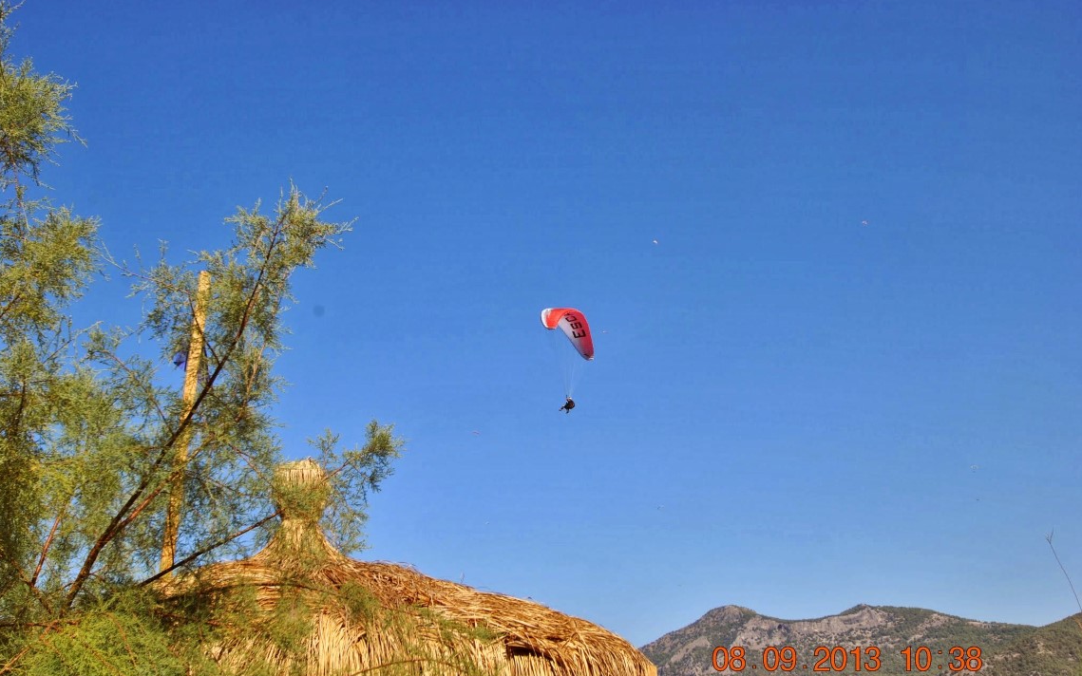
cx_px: 541
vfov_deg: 34.4
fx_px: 1091
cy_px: 349
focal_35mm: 37
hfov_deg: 52.7
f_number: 8
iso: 100
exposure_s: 1/250
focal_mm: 24
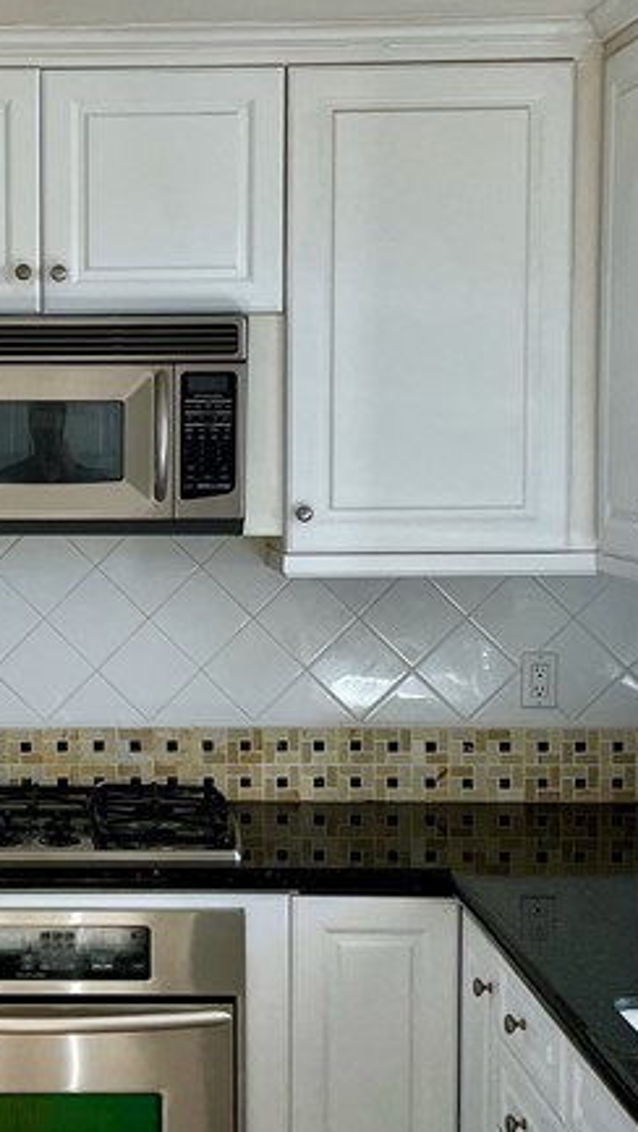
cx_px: 24
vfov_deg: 31.4
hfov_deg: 17.7
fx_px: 2012
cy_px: 559
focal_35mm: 67
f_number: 1.5
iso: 40
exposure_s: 1/120
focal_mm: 5.7
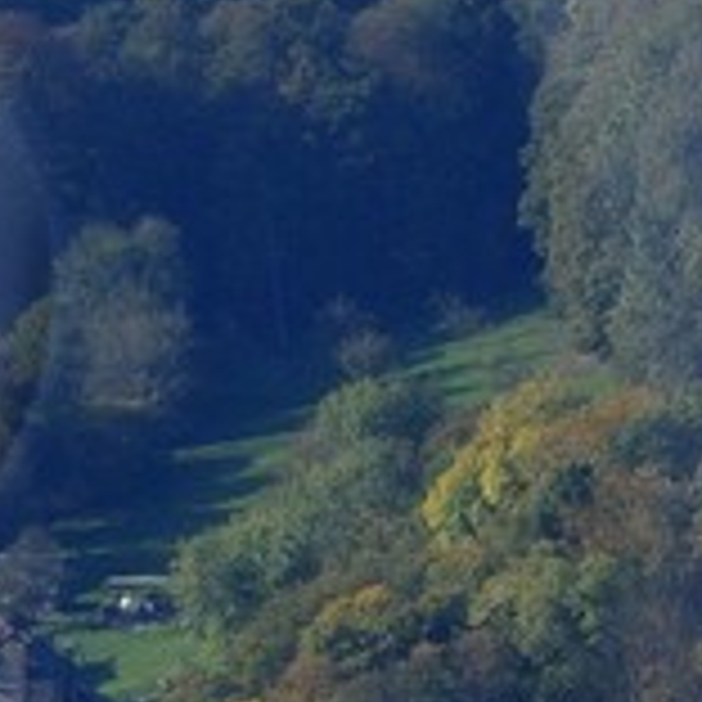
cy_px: 670
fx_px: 22416
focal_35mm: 977
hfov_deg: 1.8
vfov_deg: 1.8
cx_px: -1030
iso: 400
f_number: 8
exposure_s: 1/800
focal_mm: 112
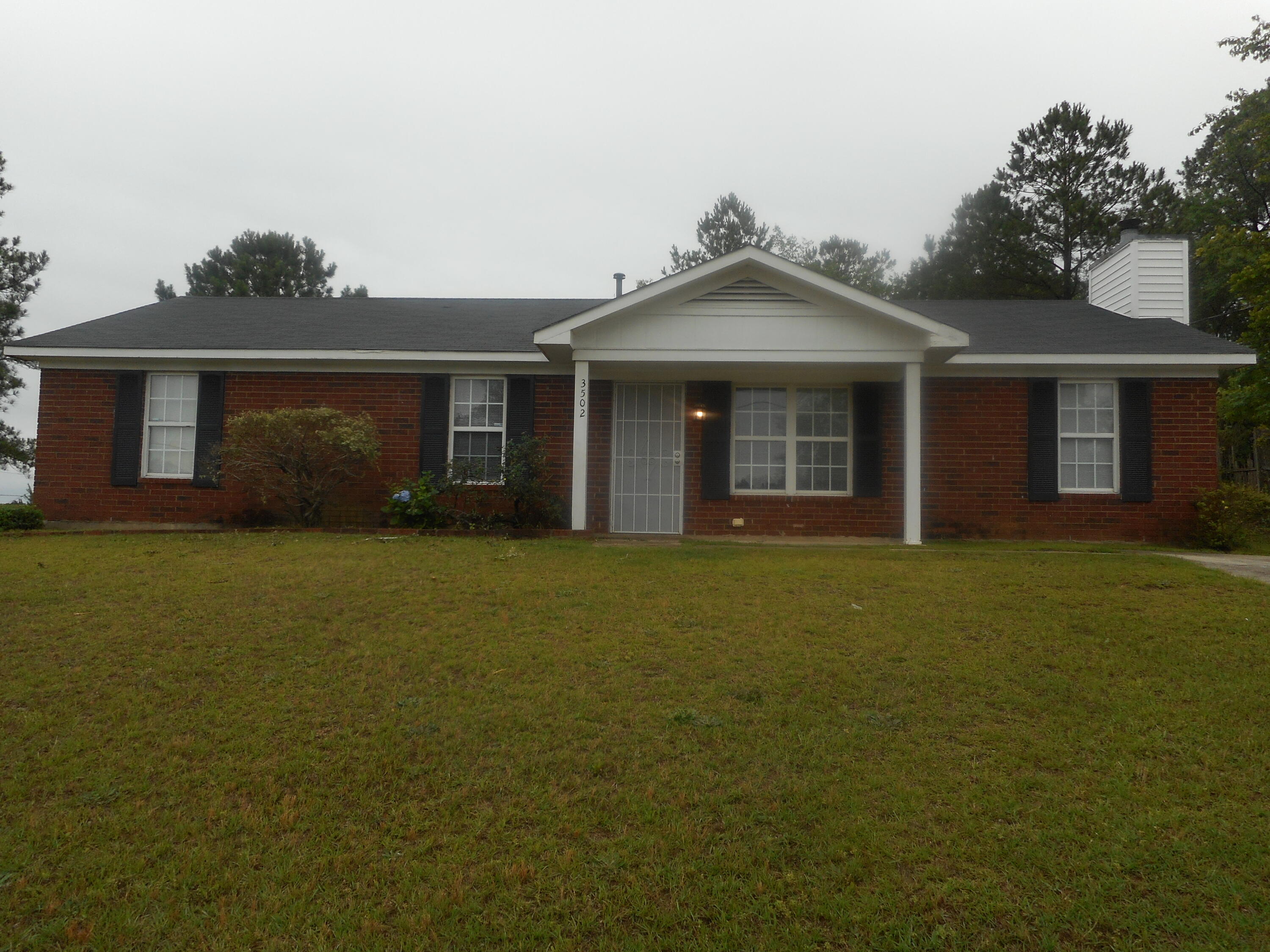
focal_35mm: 25
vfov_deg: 54.9
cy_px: 476
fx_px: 917
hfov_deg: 69.4
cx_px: 635
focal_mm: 4.5
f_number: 3.7
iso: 80
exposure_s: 1/160
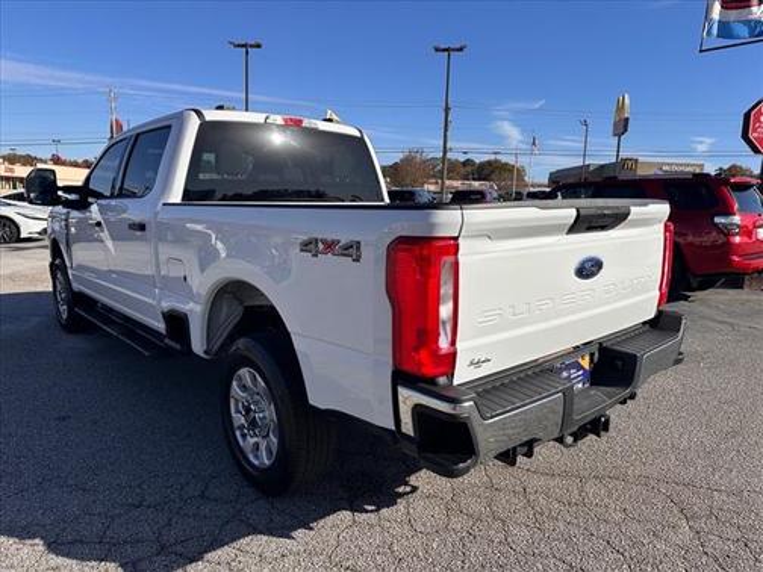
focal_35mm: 24
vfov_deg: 56.8
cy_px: 286
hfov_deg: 71.6
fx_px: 529
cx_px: 382
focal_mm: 6.86
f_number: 1.78
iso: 80
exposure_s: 1/5000
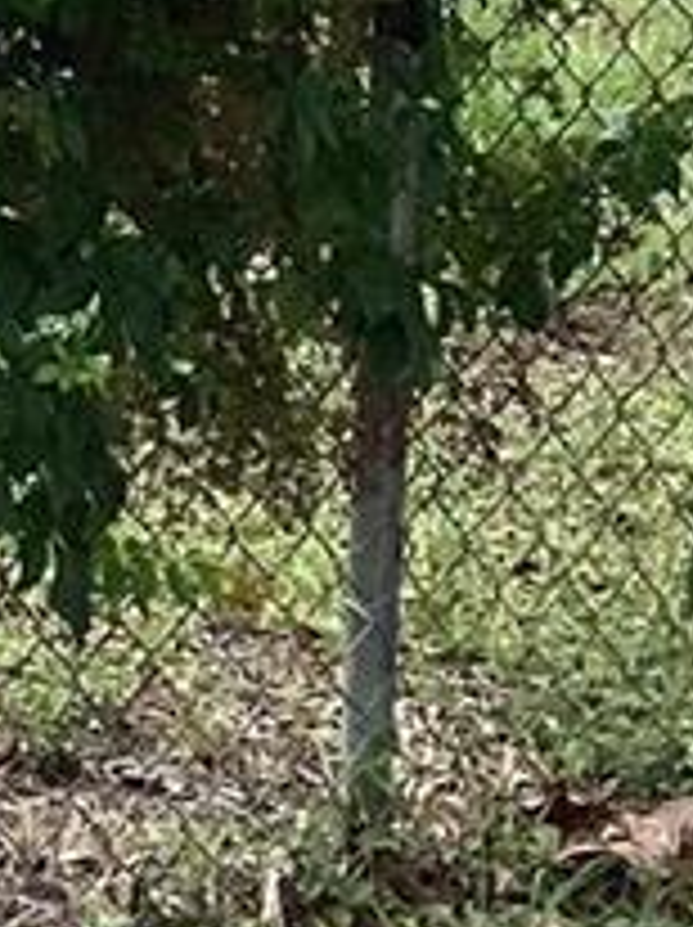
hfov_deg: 7.7
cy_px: -846
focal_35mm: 181
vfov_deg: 10.2
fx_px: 4841
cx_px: -846
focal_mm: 3.3
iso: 25
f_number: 2.4
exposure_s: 1/1131
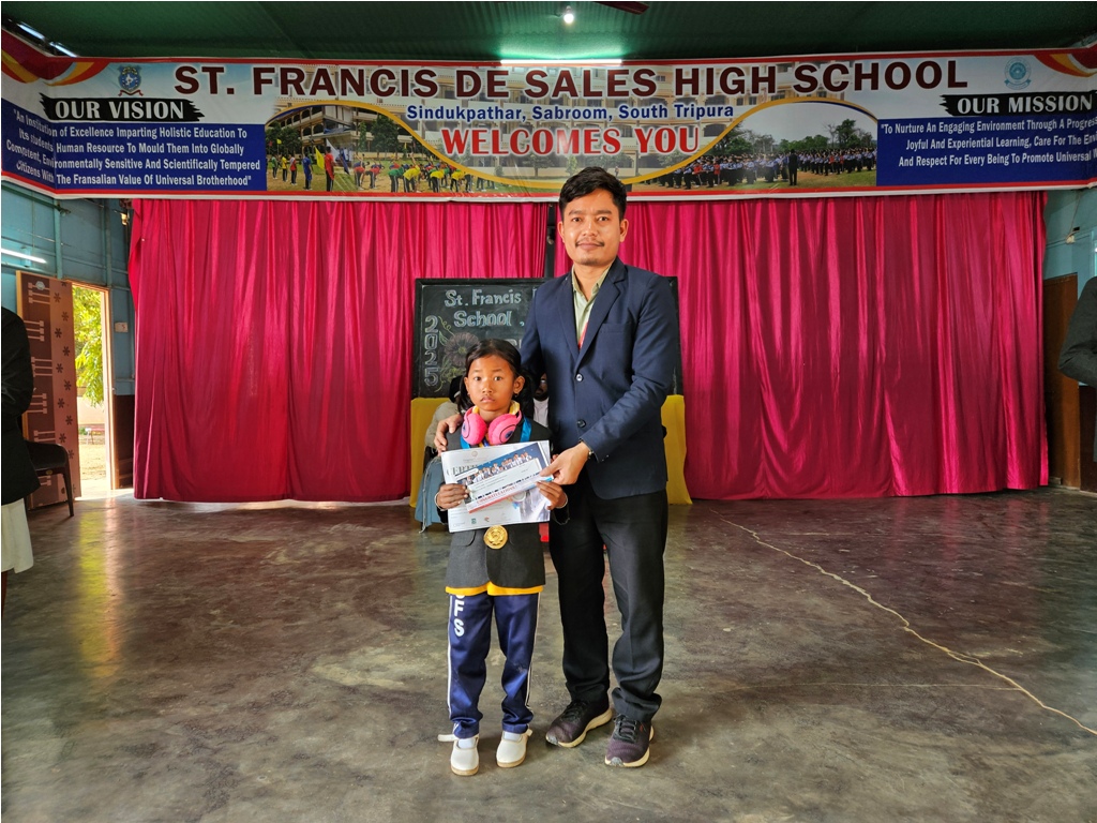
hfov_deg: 73.9
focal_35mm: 23
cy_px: 412
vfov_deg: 58.9
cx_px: 548
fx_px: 729
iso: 64
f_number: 1.8
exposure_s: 1/100
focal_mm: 5.4
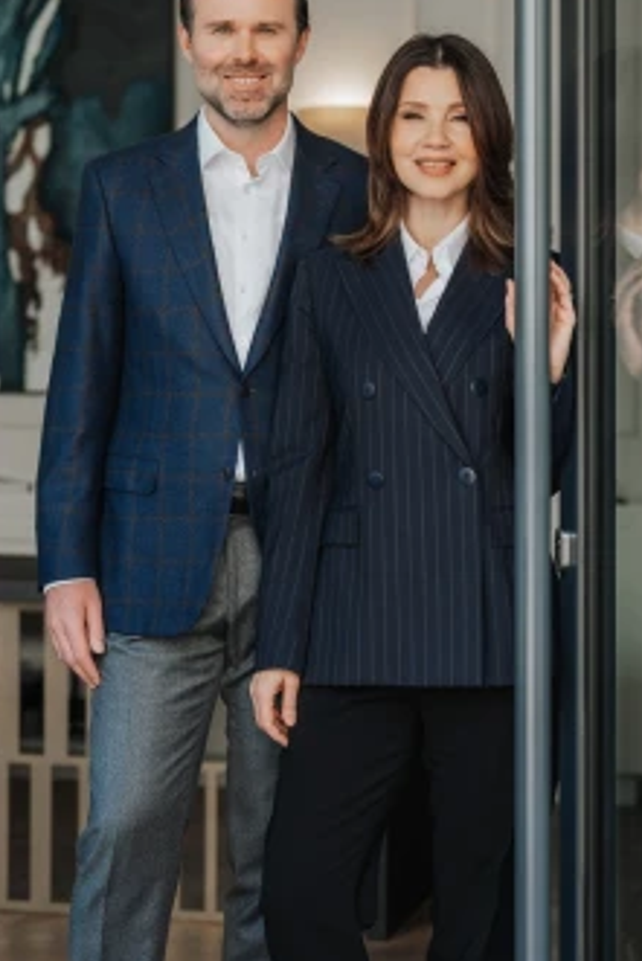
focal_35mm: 86
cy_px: 575
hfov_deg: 15.9
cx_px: 381
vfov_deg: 23.6
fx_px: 2298
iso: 200
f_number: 2.2
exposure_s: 1/250
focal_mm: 50
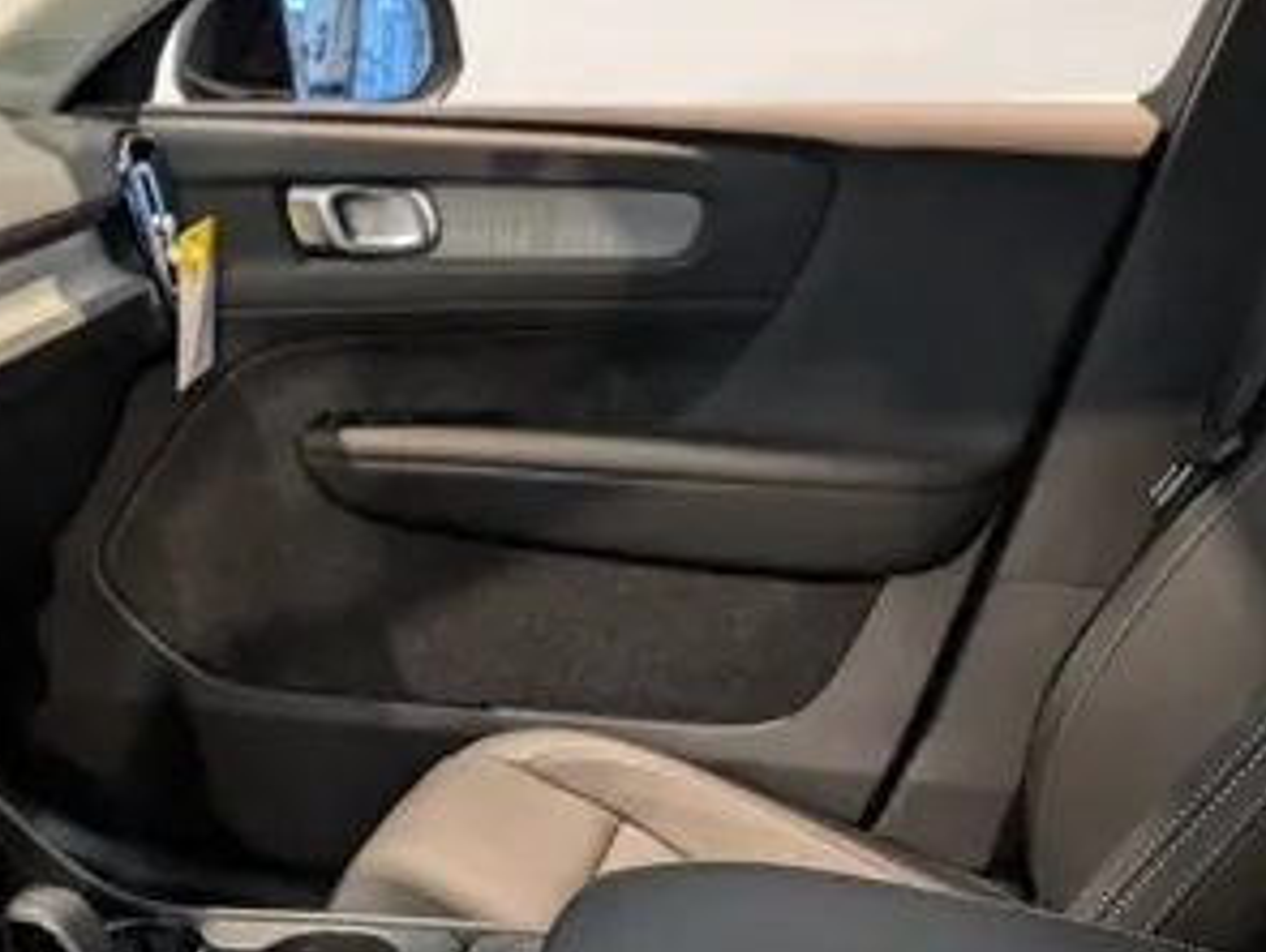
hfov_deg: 33.9
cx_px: 34
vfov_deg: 27.8
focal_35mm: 52
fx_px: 1904
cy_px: 684
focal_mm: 6.9
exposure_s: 1/40
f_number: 1.68
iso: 199
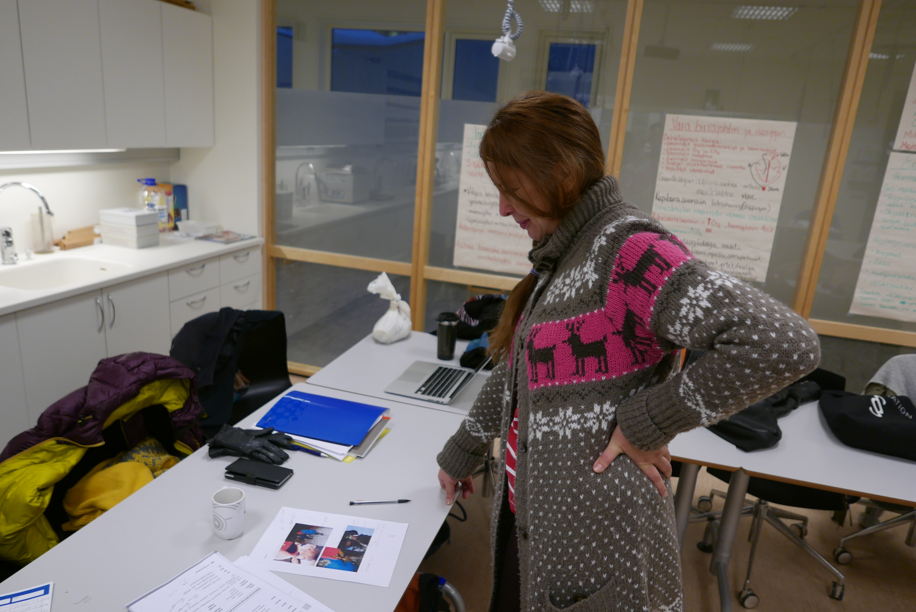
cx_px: 458
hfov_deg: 73.7
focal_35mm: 24
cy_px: 306
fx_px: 611
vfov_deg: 53.2
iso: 200
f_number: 1.8
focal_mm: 10.9
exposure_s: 1/125
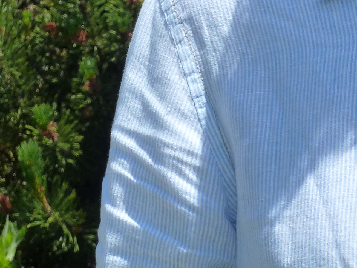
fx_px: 3290
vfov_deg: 4.6
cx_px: 531
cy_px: -135
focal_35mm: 319
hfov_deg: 6.1
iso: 125
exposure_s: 1/400
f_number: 4.3
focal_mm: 17
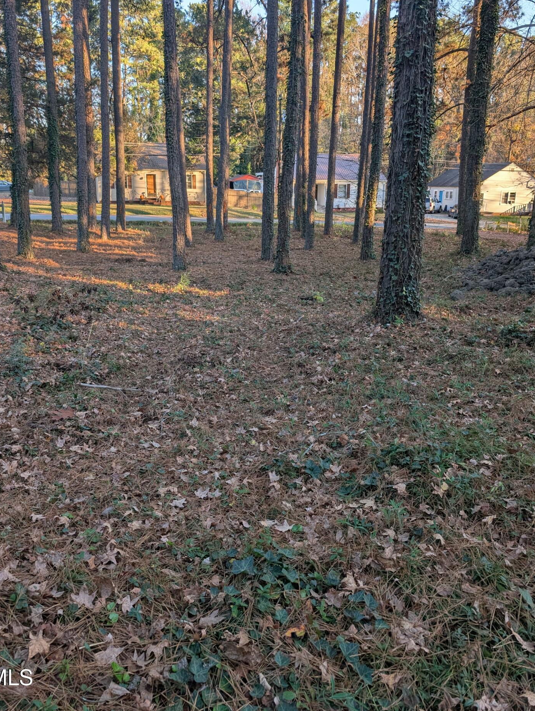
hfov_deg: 53.2
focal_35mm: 26
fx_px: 535
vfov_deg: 67.1
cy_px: 328
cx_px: 261
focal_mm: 6.9
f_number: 1.68
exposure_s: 1/221
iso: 34
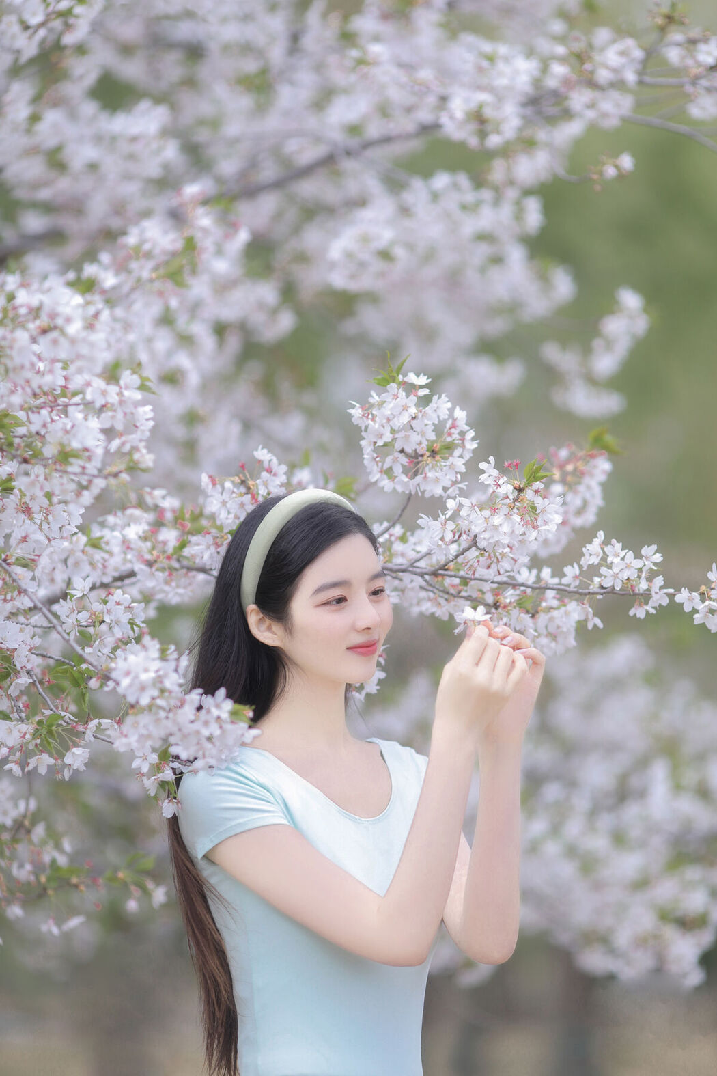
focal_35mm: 145
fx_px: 4332
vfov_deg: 14.2
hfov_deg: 9.5
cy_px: 538
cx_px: 358
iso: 100
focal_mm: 135
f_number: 2.2
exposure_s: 1/500
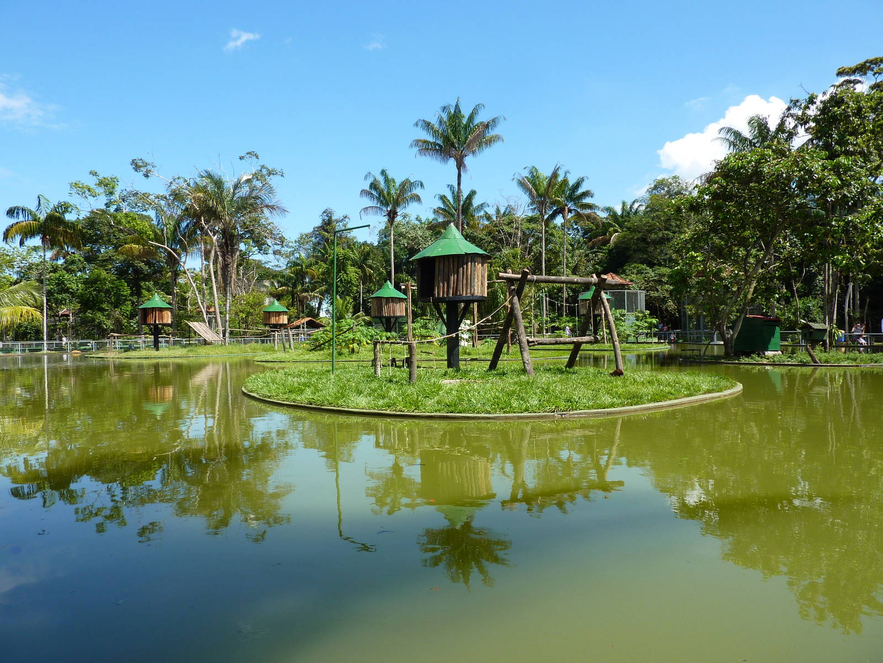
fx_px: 638
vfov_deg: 54.9
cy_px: 332
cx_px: 442
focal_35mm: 25
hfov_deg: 69.4
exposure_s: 1/320
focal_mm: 4.1
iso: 80
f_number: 4
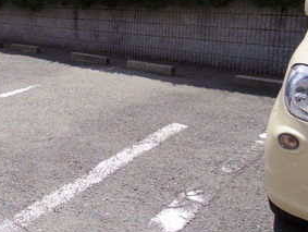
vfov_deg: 32.8
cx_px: -69
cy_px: 26
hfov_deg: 34.8
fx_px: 374
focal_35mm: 42
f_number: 4.5
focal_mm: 3.8
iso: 200
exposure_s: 1/800
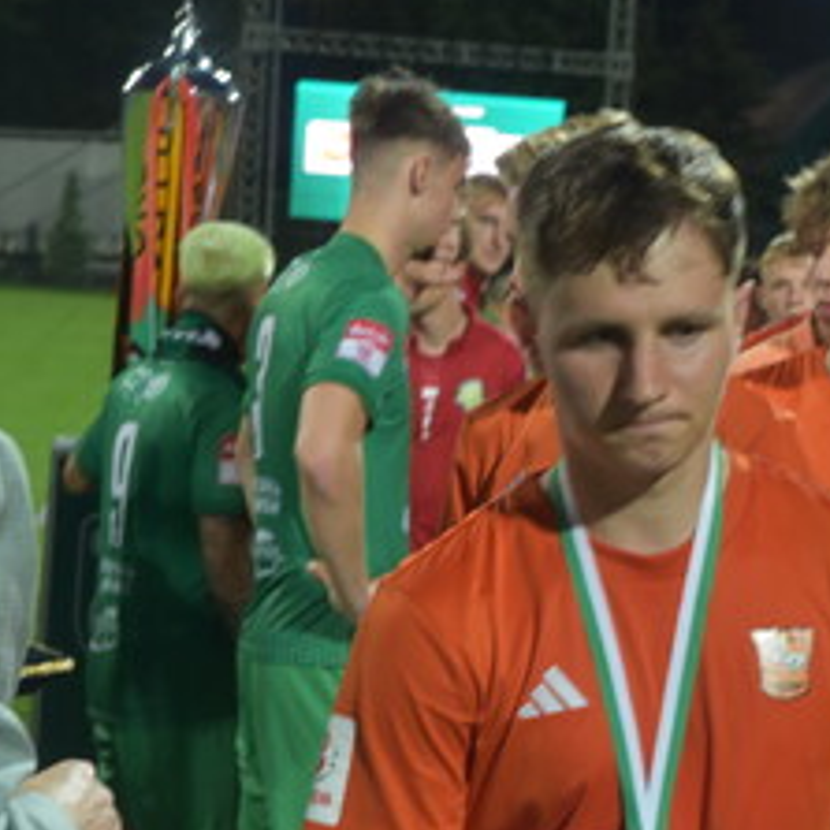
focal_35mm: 122
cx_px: 726
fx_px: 3310
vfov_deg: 14.3
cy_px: 476
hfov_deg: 14.2
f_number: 5.6
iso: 1000
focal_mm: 50
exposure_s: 1/125
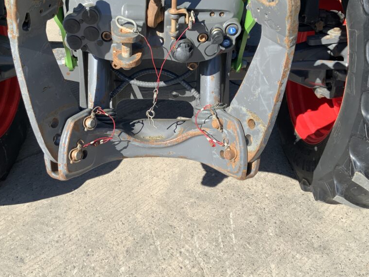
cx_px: 175
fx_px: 416
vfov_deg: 36.5
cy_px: 94
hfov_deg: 47.8
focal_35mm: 39
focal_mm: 3
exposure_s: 1/869
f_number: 1.8
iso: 16
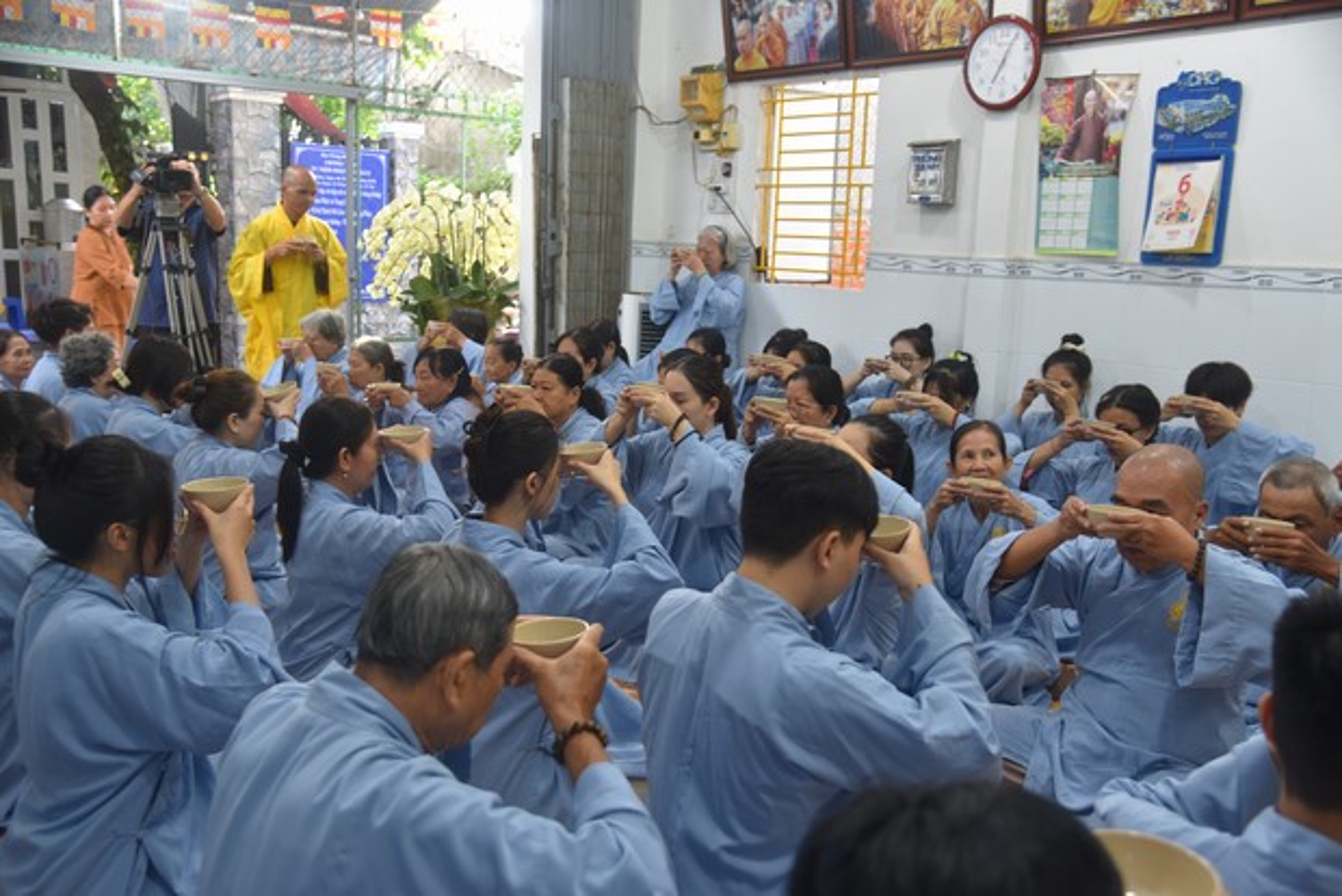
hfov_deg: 55.8
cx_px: 671
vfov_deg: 38.9
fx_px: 1268
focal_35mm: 34
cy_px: 448
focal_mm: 34
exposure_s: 1/60
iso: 560
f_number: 4
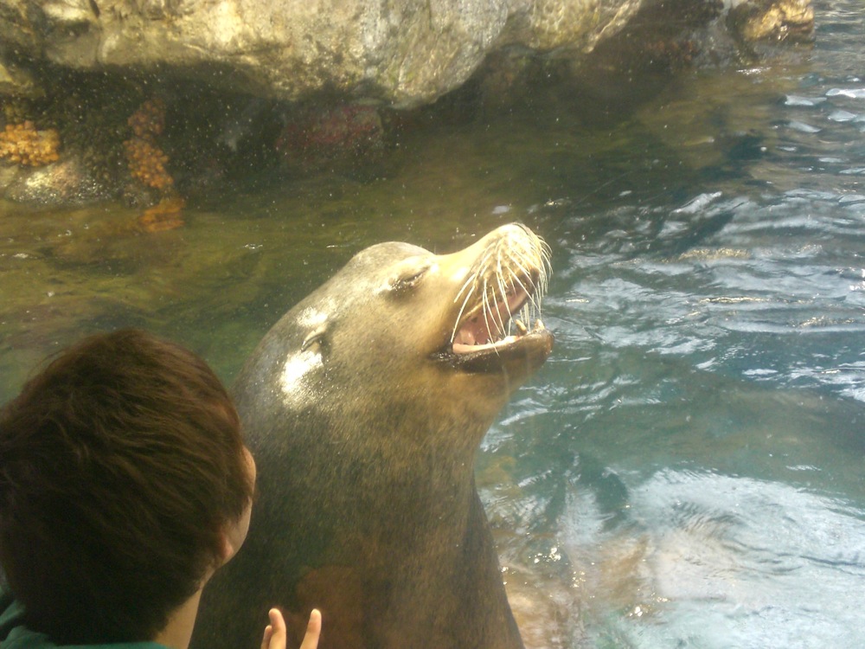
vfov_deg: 23.3
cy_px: 324
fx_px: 1574
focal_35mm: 63
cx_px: 432
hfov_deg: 30.7
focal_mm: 10.4
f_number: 4
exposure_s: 1/20
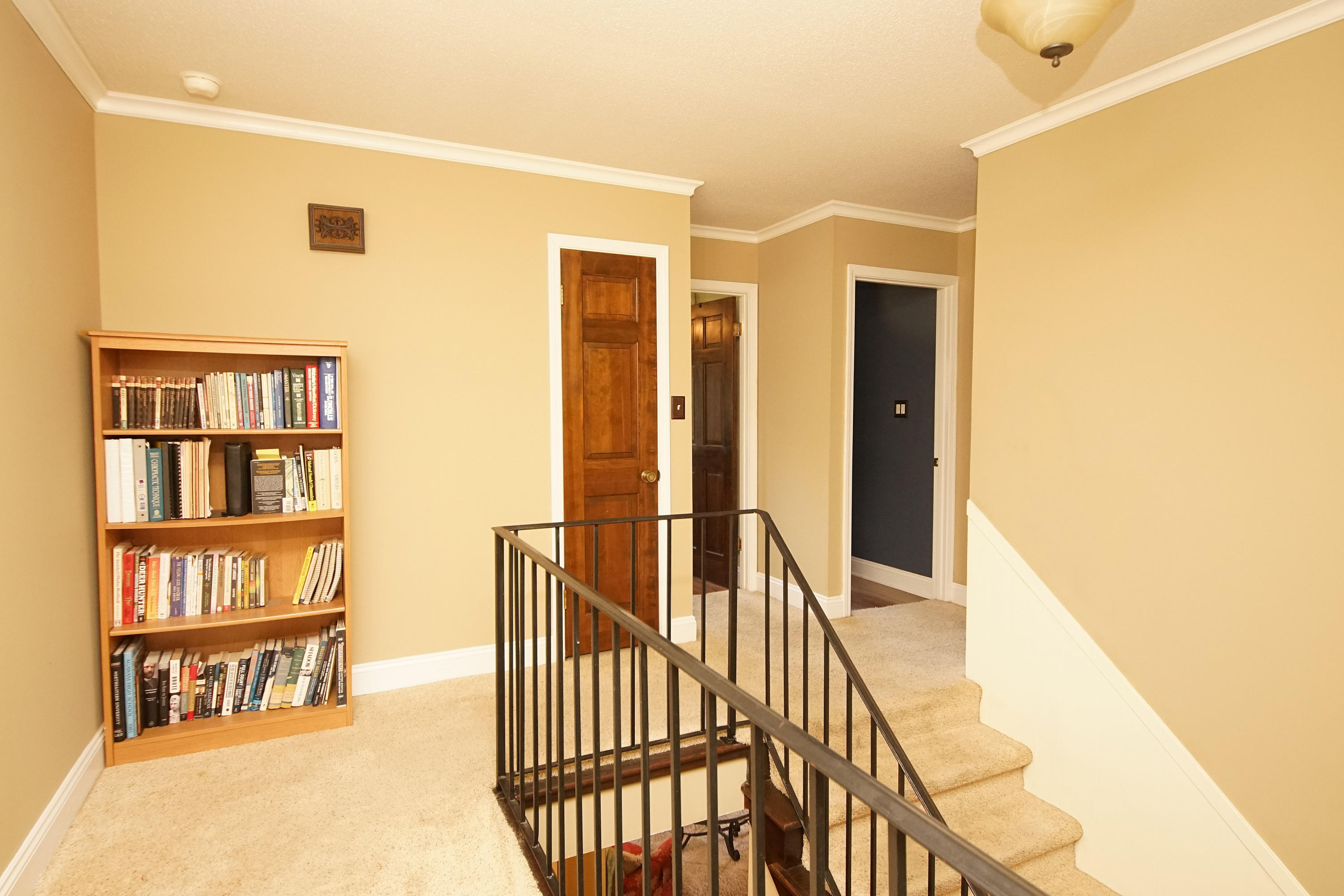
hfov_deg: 90.0
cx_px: 672
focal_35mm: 18
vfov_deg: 67.4
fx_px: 672
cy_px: 448
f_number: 4.5
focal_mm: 12
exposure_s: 1/60
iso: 2000
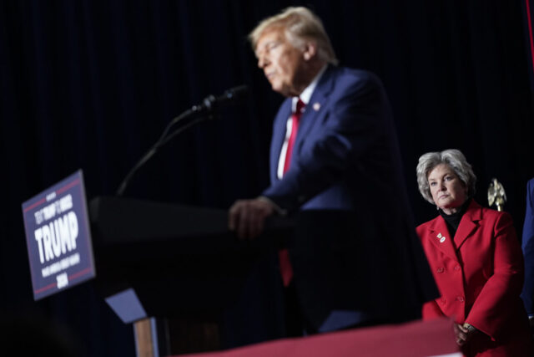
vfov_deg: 6.9
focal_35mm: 200
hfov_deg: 10.3
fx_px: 2967
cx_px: 267
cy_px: 178
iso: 2500
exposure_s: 1/320
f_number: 2.8
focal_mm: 200
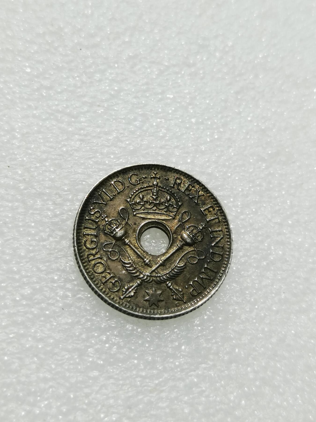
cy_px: 211
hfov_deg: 23.3
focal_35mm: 63
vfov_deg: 30.7
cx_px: 158
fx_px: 767
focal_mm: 6.67
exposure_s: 1/100
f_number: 1.9
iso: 100
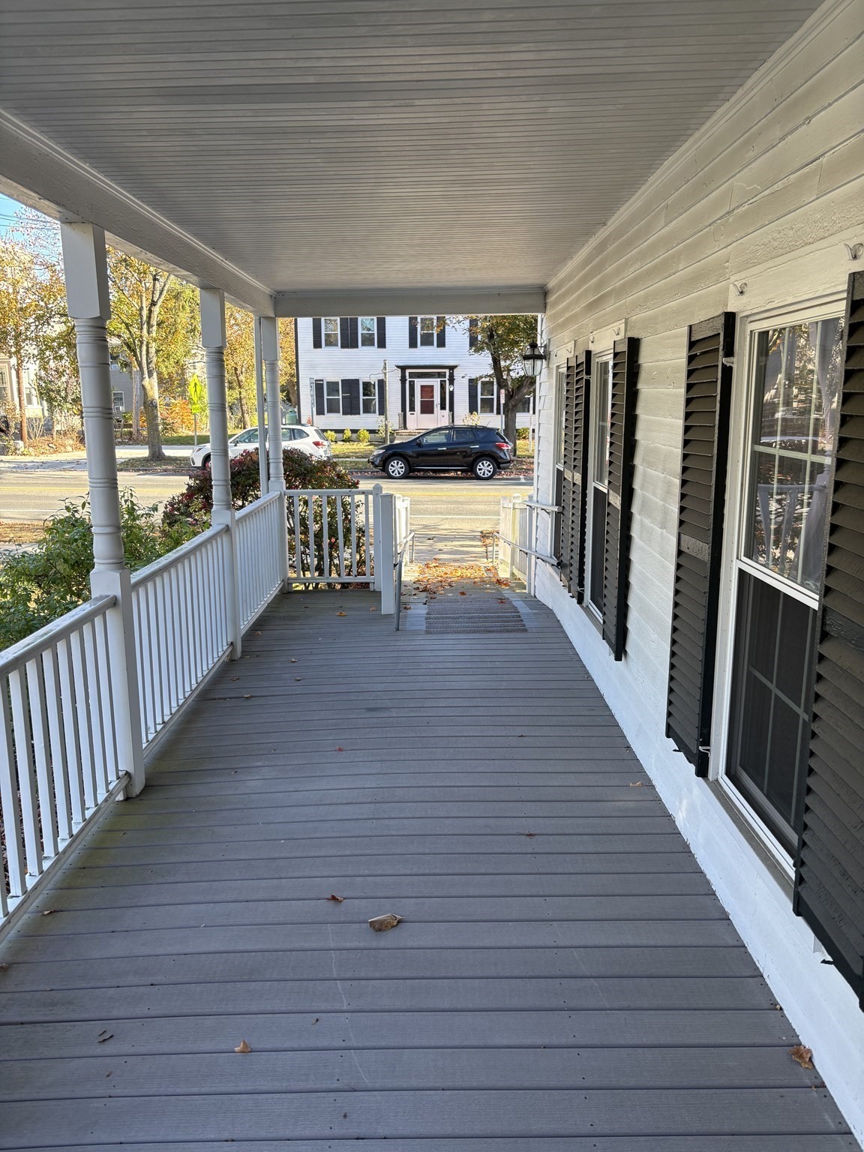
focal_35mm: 26
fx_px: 865
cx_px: 432
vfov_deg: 67.3
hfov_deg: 53.1
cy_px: 576
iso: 40
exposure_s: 1/189
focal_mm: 5.96
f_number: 1.6
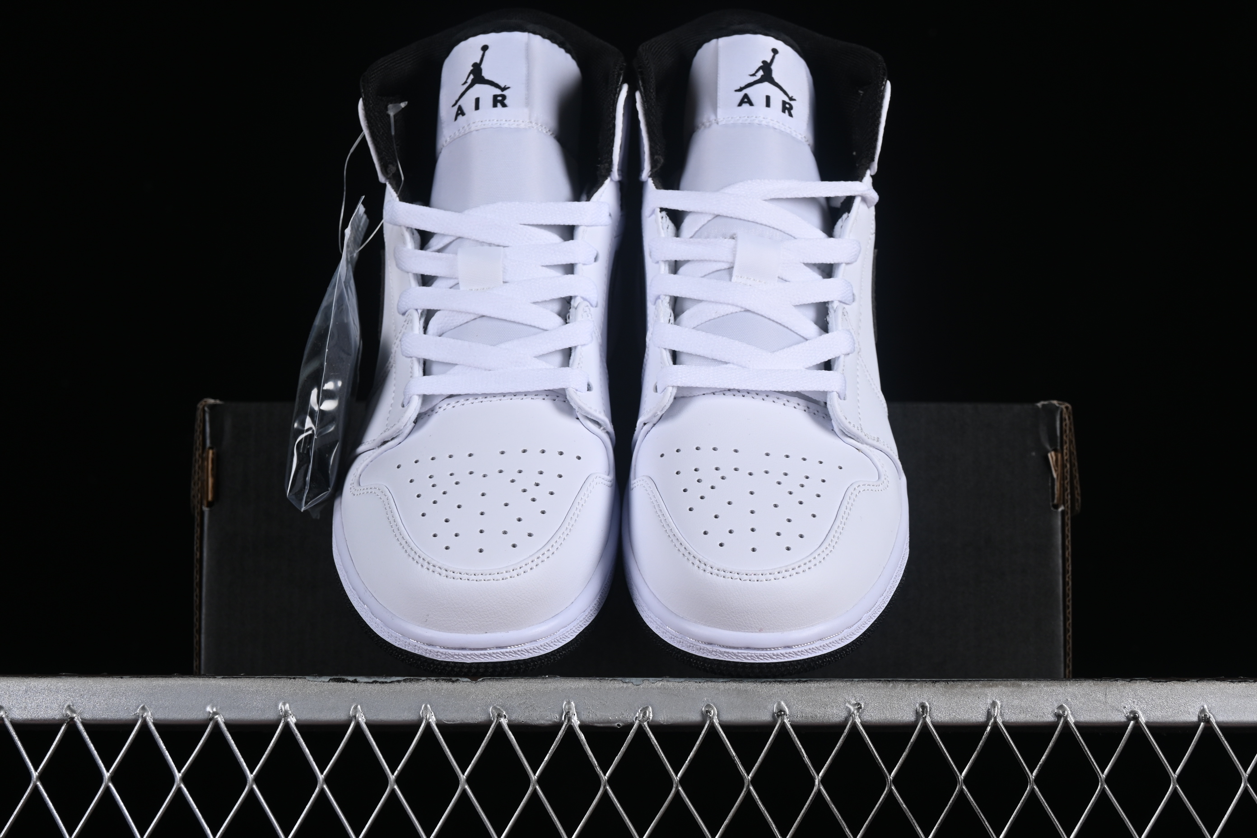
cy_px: 419
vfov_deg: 18.2
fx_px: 2619
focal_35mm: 75
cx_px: 628
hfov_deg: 27.0
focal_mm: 50
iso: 160
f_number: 8
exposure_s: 1/125
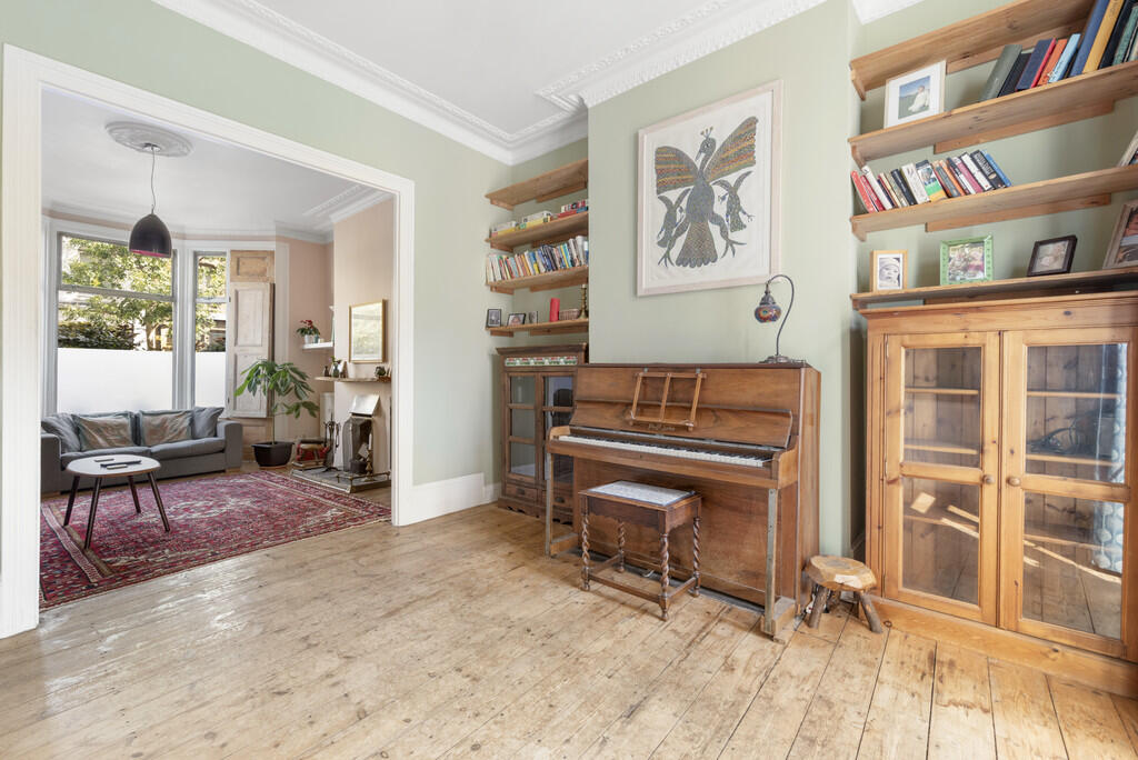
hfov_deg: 100.4
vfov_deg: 77.4
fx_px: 474
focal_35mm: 15
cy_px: 380
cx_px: 569
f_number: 6.3
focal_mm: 15
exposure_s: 1/10
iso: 500
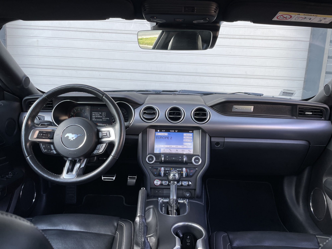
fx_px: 249
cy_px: 124
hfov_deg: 67.3
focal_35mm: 26
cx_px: 166
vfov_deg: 53.1
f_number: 1.6
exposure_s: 1/174
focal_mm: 4.2
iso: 32
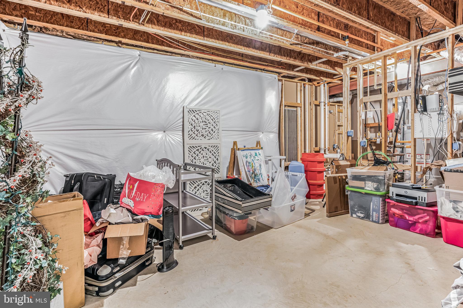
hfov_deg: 96.7
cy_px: 154
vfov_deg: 73.7
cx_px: 232
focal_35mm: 16
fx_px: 206
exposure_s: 5
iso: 200
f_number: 8
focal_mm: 16
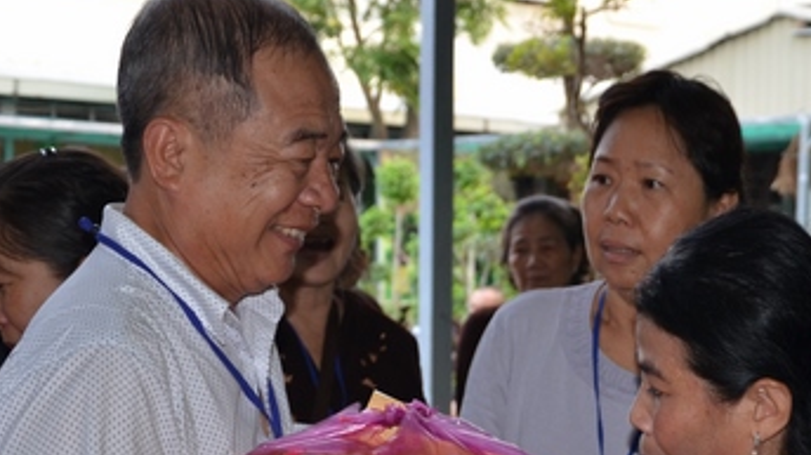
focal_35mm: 83
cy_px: 449
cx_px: 540
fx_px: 1784
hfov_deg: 25.5
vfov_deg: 14.3
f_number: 4.5
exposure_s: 1/60
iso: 640
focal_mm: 28
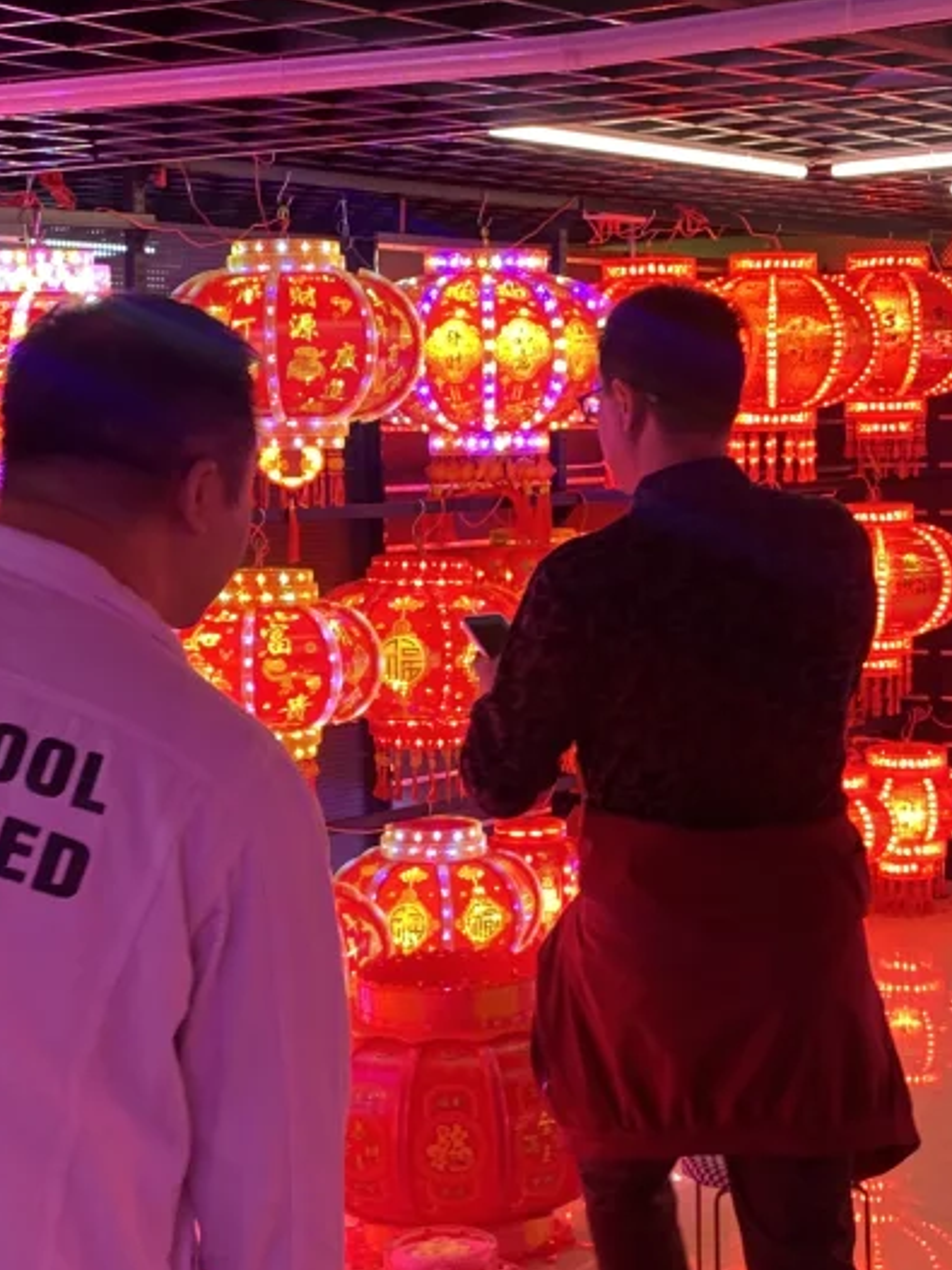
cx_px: 499
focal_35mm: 71
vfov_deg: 27.3
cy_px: 759
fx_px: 2605
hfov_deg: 20.7
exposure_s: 1/100
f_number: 1.8
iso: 100
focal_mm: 4.25
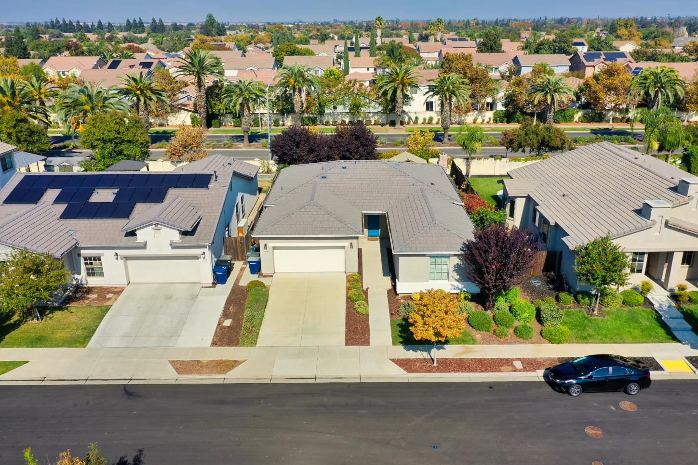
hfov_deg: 63.6
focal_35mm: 29
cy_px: 226
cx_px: 357
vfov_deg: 45.0
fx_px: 562
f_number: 5.6
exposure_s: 1/500
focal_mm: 10.26
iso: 100
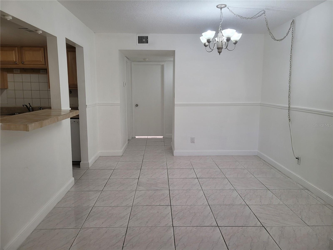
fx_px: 250
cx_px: 166
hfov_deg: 67.3
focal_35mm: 26
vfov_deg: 53.1
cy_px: 125
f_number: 1.8
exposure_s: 1/120
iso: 100
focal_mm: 5.4
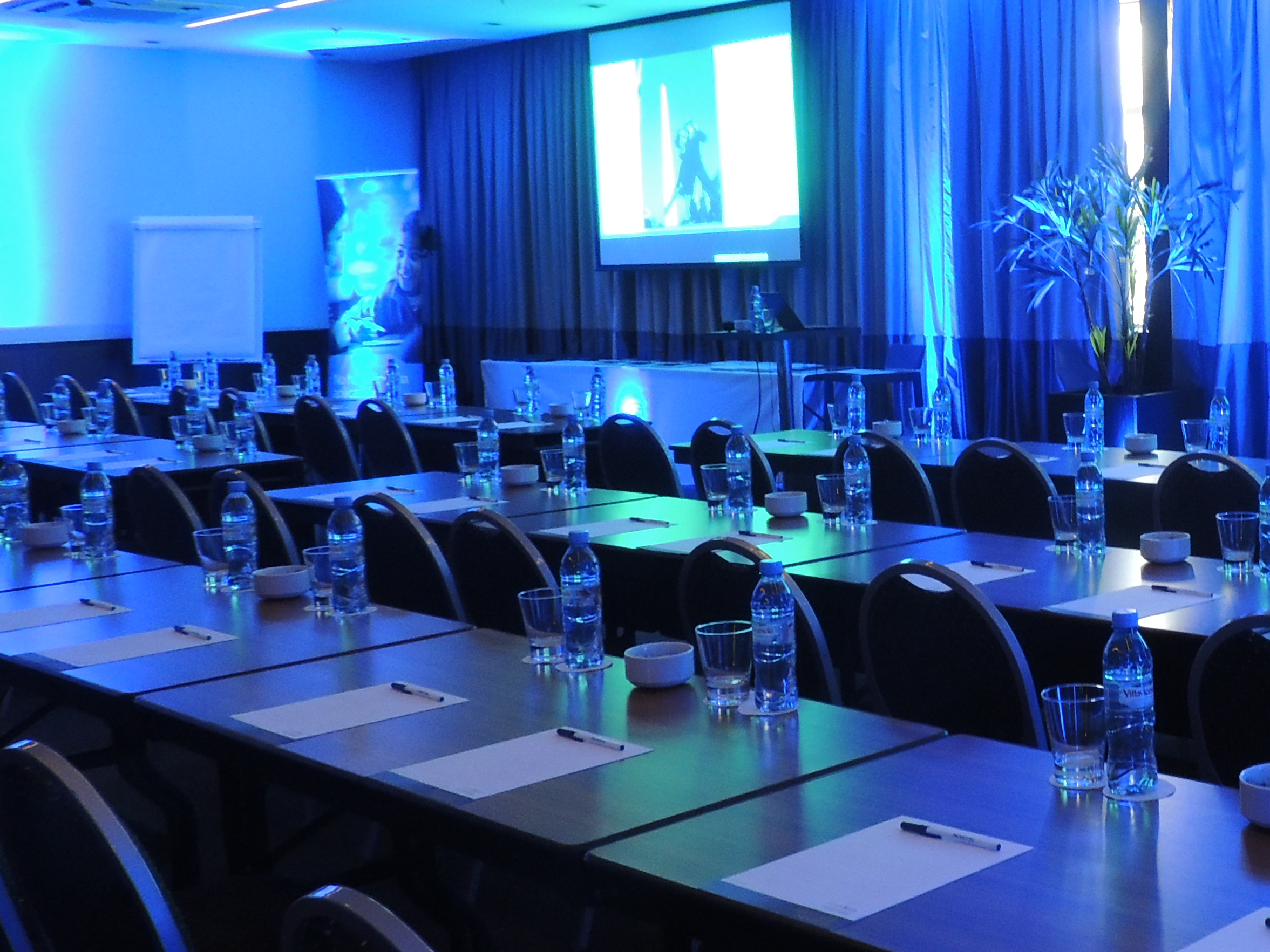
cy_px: 437
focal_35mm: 47
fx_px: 1724
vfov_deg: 30.9
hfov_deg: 37.7
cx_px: 1147
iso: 400
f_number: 3
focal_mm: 4.3
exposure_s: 1/10
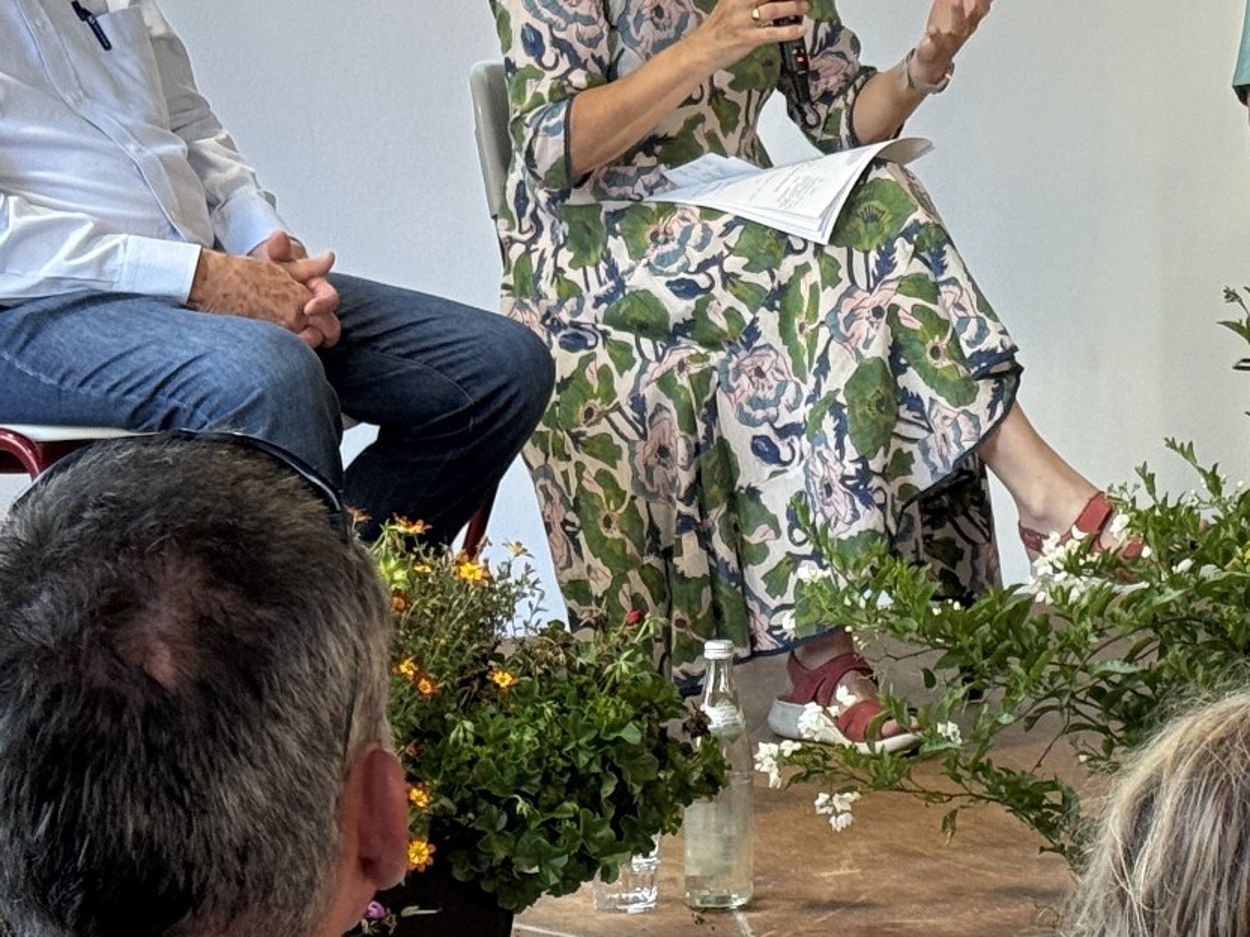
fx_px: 4803
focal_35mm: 133
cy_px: 159
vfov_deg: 11.1
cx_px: 1267
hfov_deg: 14.6
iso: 125
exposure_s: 1/60
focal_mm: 6.76
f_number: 1.78
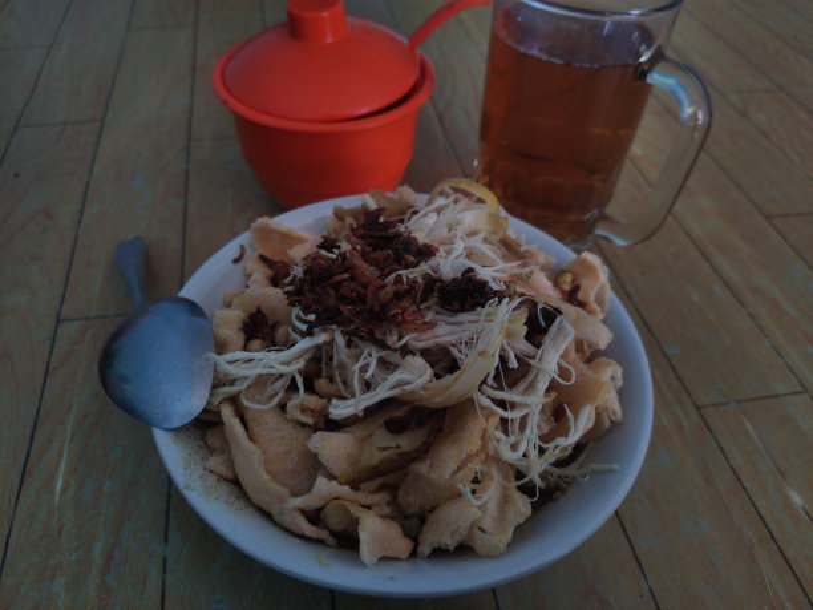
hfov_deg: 67.3
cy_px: 305
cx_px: 406
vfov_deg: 53.1
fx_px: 611
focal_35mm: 26
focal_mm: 4.75
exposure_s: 1/50
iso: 100
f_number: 1.75
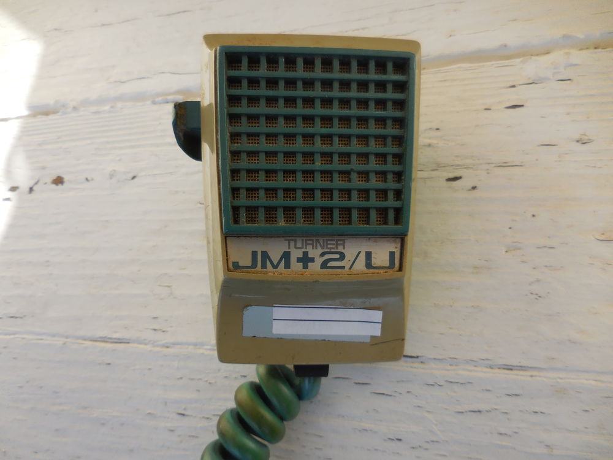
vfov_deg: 54.9
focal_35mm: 25
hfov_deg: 69.4
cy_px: 230
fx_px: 443
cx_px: 306
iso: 125
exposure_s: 1/1000
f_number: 3.3
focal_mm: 4.5
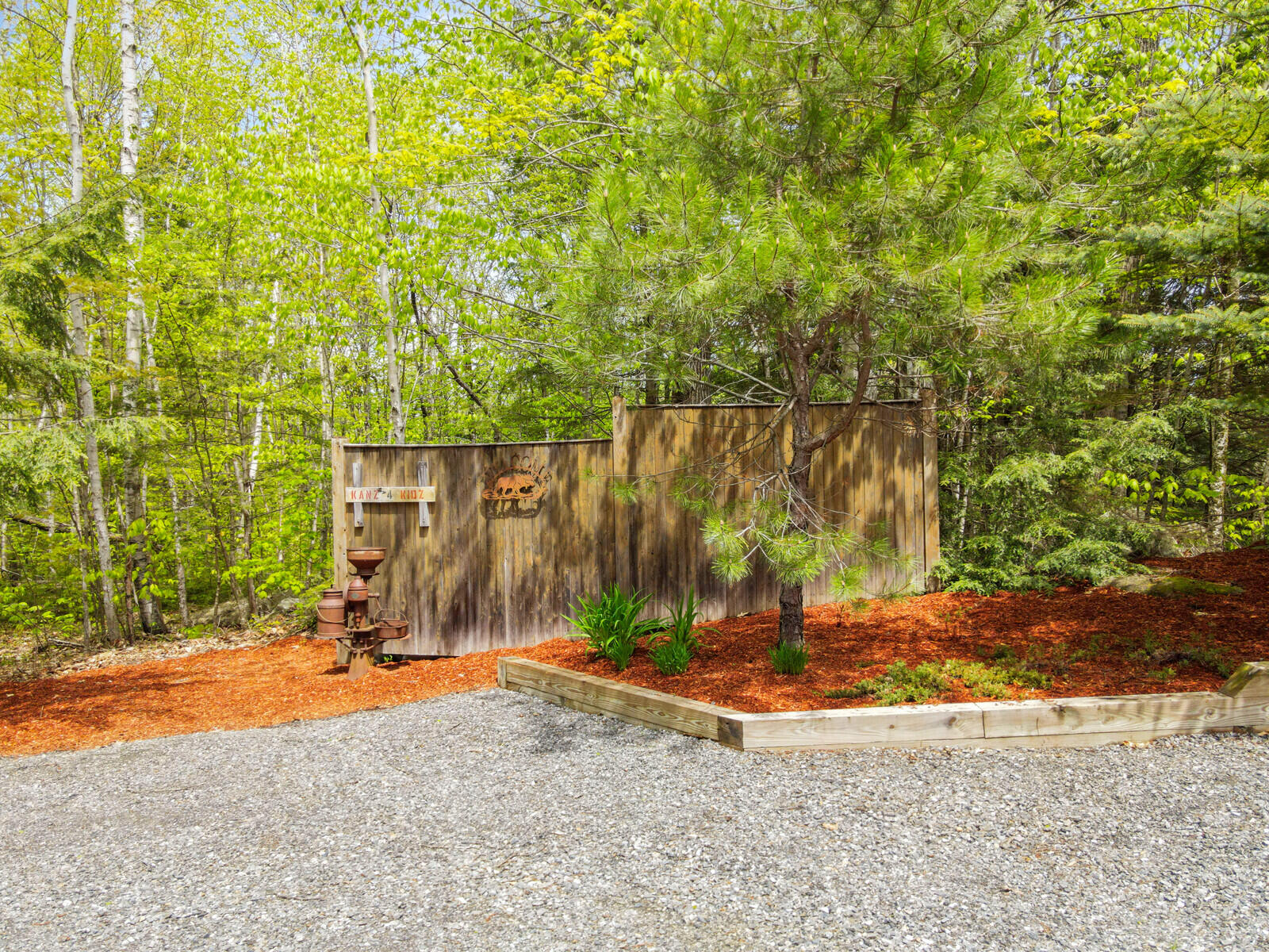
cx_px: 634
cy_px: 476
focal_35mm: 24
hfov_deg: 71.6
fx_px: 880
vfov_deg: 56.8
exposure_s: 1/400
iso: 200
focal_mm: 4.5
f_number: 2.8
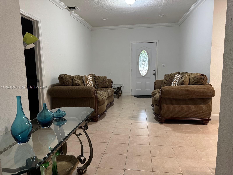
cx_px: 116
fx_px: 162
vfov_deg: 56.8
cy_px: 88
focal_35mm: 24
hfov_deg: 71.6
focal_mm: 6.76
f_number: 1.78
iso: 500
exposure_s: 1/60
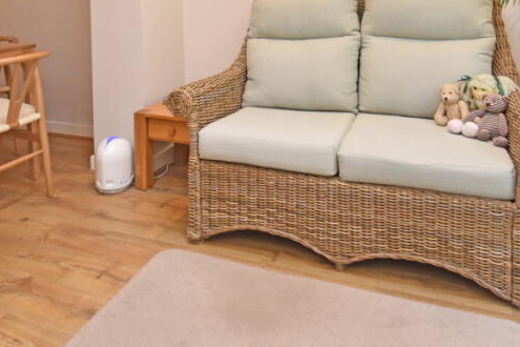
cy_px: -9
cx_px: 241
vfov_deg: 37.3
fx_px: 448
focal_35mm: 31
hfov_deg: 60.2
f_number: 4
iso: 900
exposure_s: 1/125
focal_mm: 10
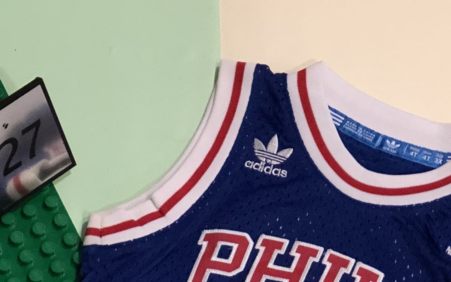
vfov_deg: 7.9
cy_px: 367
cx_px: 36
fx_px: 2016
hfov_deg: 12.7
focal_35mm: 164
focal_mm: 6.6
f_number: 2.8
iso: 250
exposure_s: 1/30
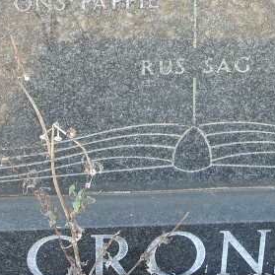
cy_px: 62
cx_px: 191
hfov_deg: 11.6
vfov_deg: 11.6
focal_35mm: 150
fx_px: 1348
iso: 100
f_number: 3.9
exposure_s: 1/40
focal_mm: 12.2
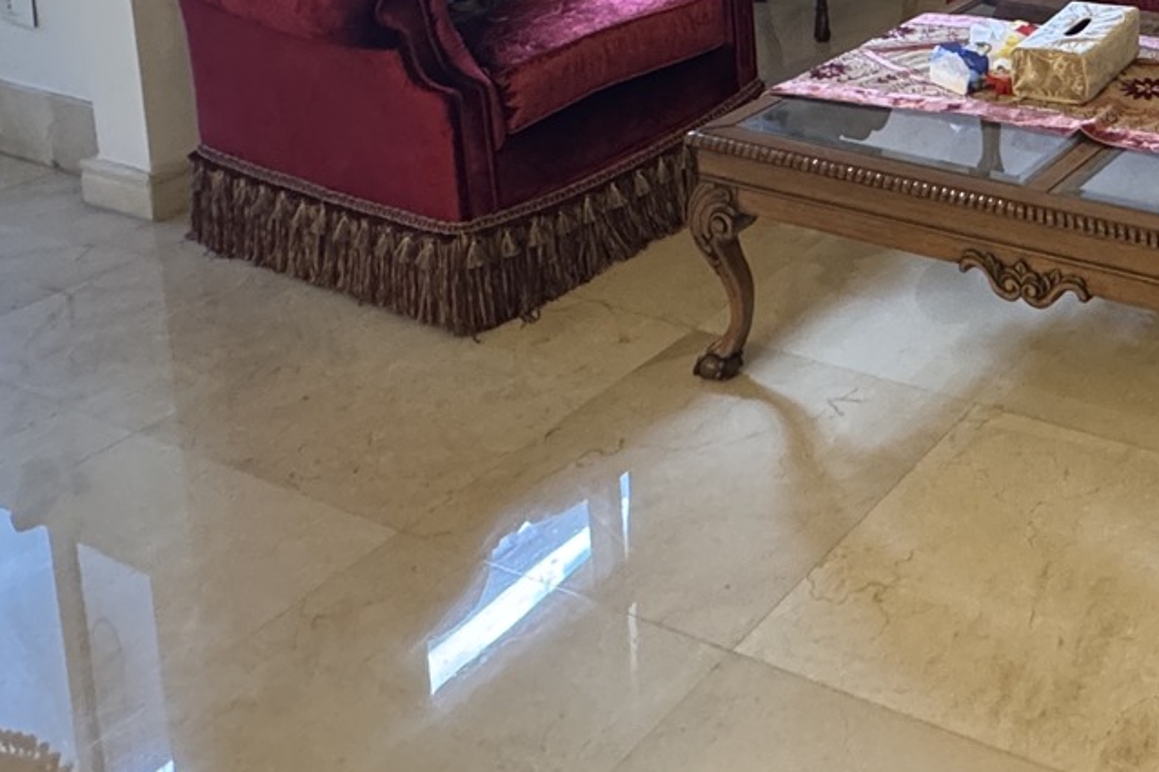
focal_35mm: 46
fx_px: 1480
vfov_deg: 25.4
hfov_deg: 37.2
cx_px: 1213
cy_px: -214
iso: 500
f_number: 2.2
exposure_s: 1/51
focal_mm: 2.22
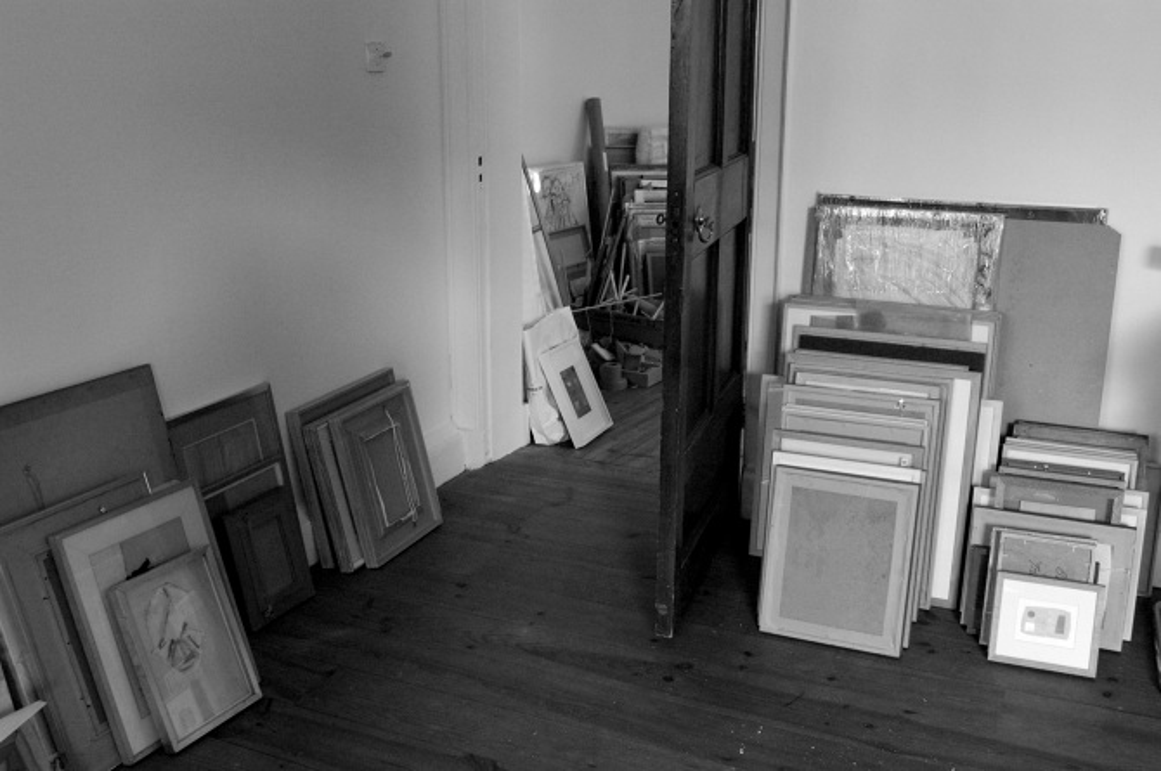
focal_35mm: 36
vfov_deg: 36.8
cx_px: 580
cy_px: 386
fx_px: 1160
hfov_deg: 53.2
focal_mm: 24
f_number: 8
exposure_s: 1/13
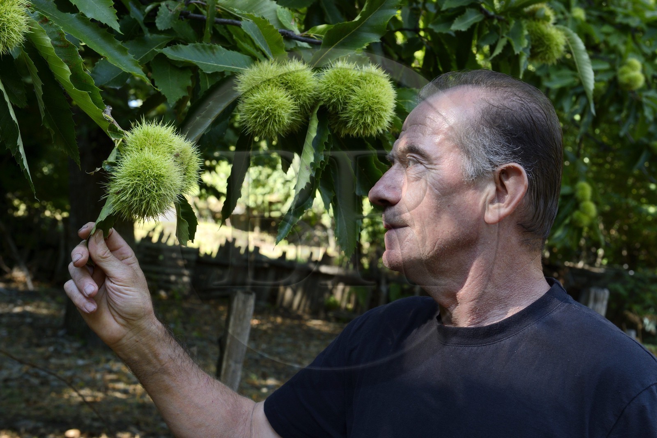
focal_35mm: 50
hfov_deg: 39.6
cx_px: 328
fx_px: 912
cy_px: 219
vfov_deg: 27.0
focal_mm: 50
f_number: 8
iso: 800
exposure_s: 1/160
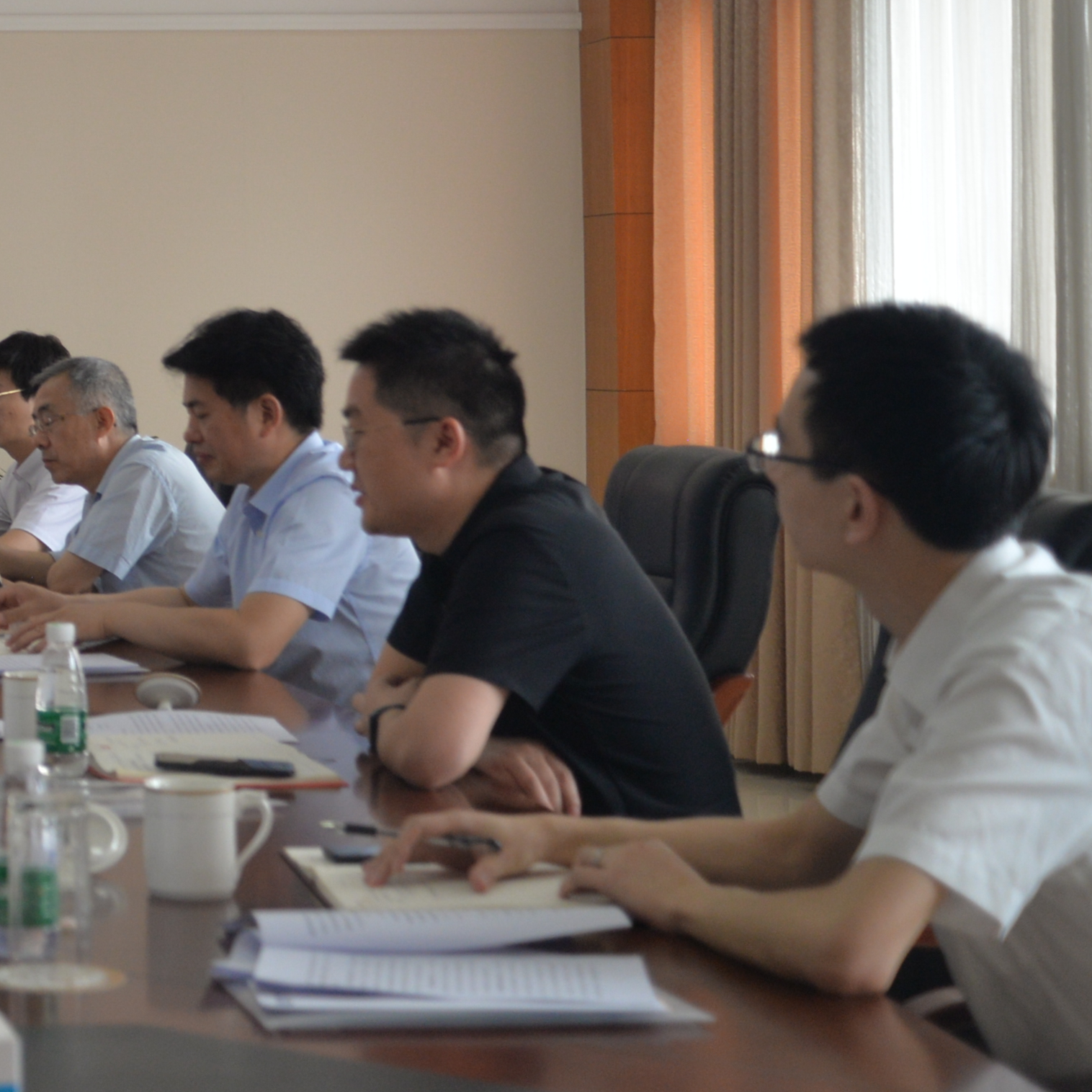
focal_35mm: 86
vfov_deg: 20.0
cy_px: 229
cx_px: -474
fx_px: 3069
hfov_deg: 18.3
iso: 640
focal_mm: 34
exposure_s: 1/100
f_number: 4
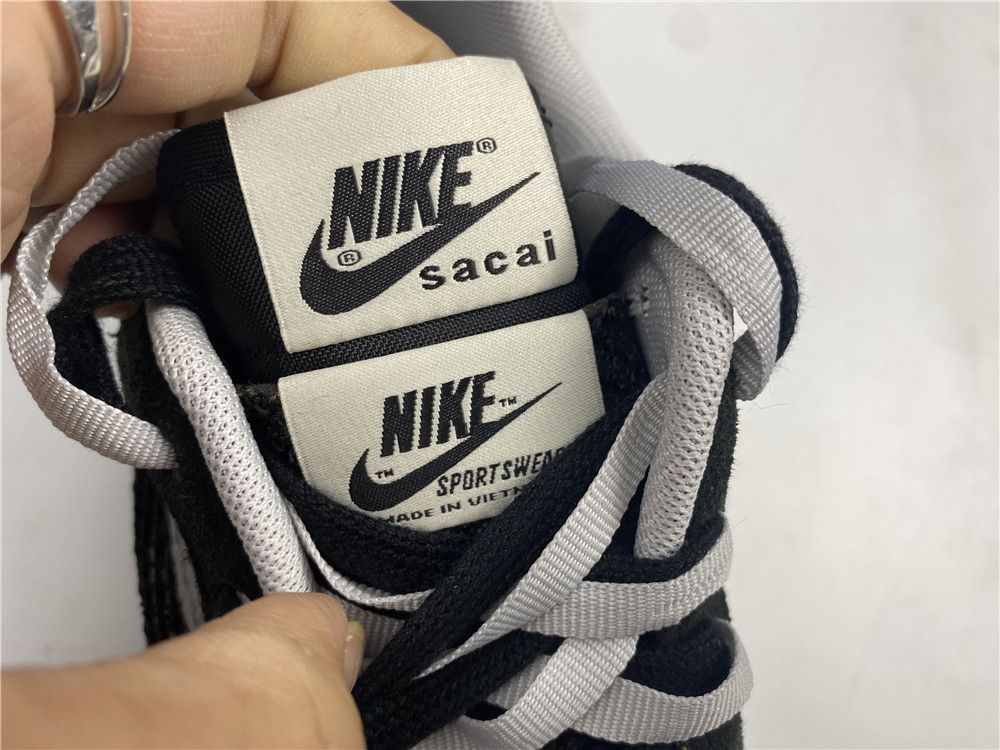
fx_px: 751
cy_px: 375
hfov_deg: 67.3
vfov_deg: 53.1
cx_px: 500
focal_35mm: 26
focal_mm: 4.25
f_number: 1.8
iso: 50
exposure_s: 1/100
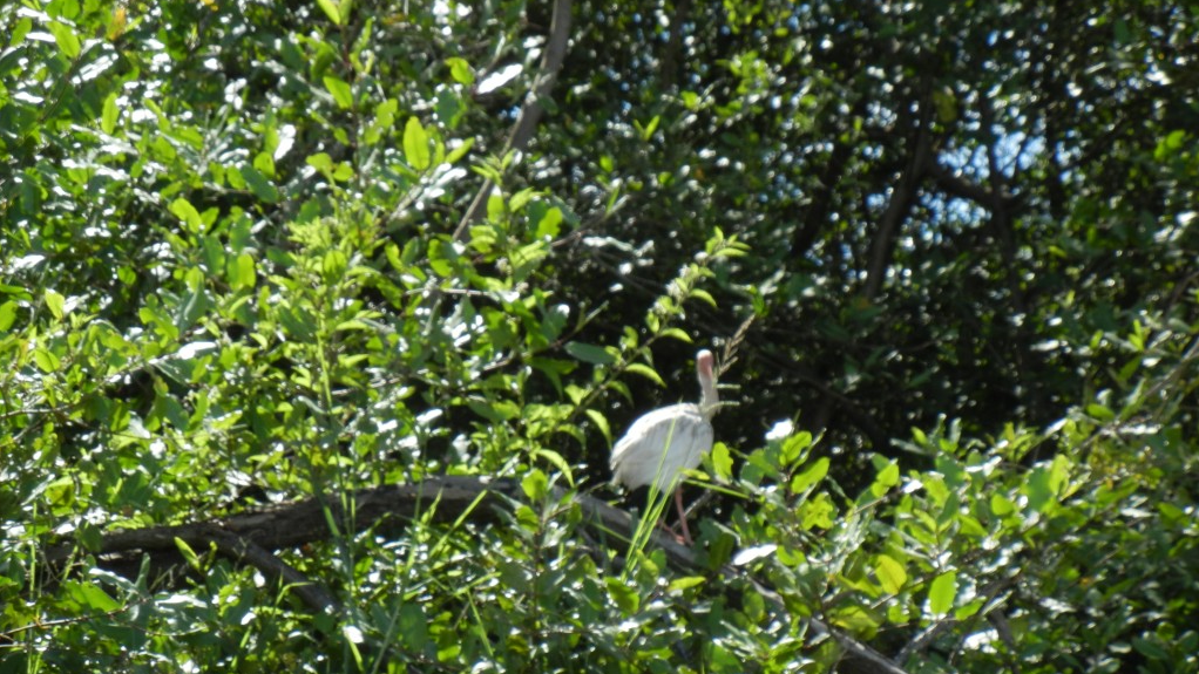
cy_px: 381
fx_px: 6041
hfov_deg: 11.3
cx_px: 600
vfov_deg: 6.4
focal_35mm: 190
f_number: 4.6
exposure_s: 1/362
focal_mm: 31.4
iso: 160
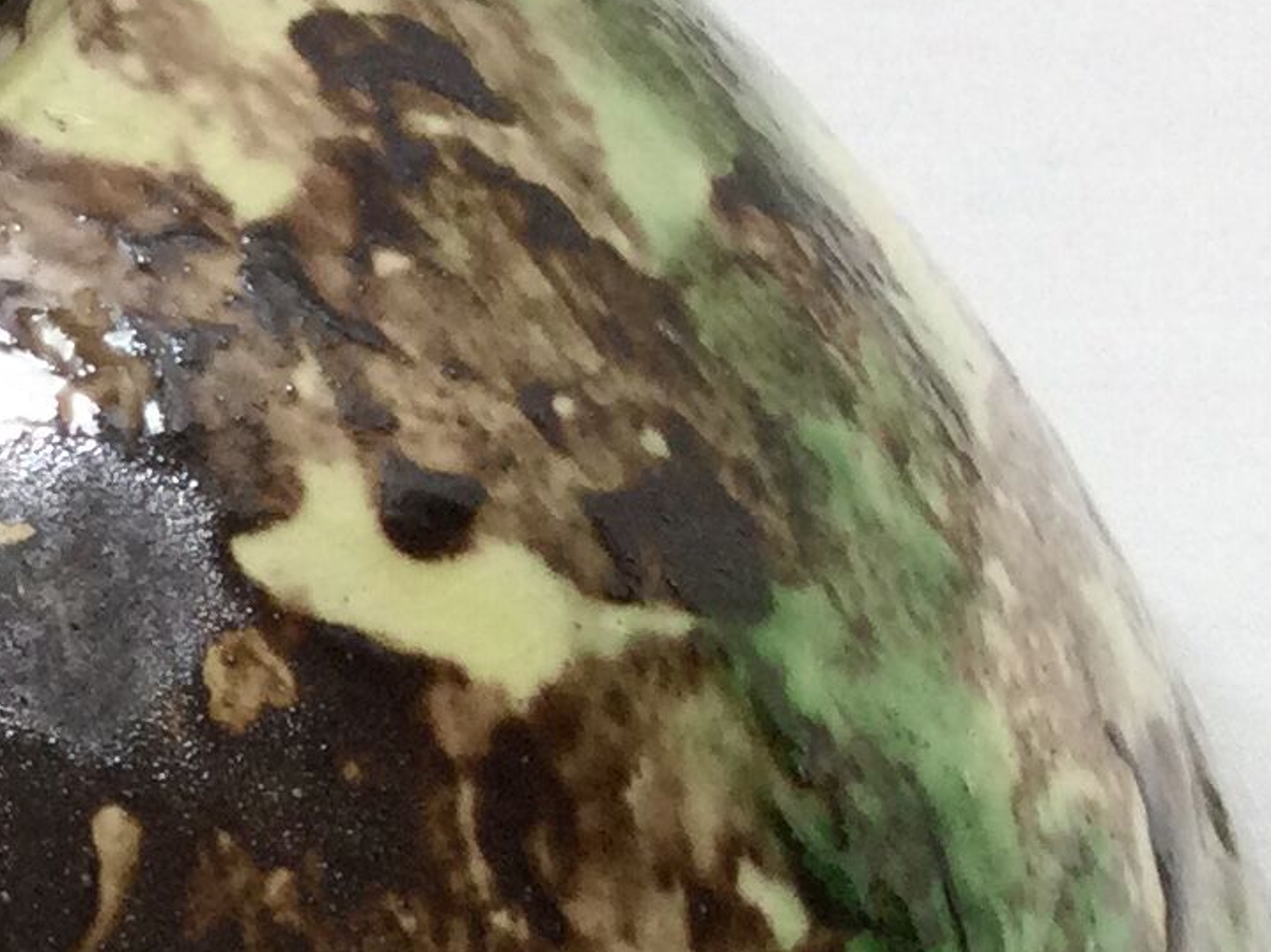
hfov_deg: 12.6
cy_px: 1124
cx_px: -1087
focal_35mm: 141
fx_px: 5175
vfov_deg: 10.4
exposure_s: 1/100
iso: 50
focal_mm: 3.3
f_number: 2.4
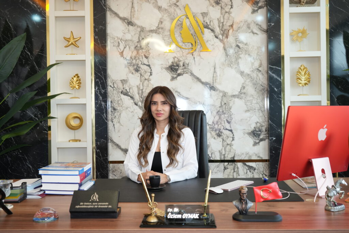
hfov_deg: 54.4
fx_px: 339
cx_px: 174
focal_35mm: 35
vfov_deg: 37.9
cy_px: 116
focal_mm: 35
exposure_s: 1/100
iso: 1250
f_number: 5
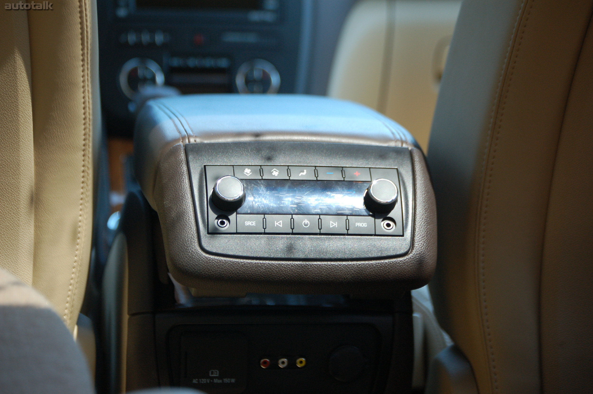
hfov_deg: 17.1
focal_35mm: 120
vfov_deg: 11.4
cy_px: 197
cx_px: 296
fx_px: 1975
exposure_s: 1/125
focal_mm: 80
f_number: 4.5
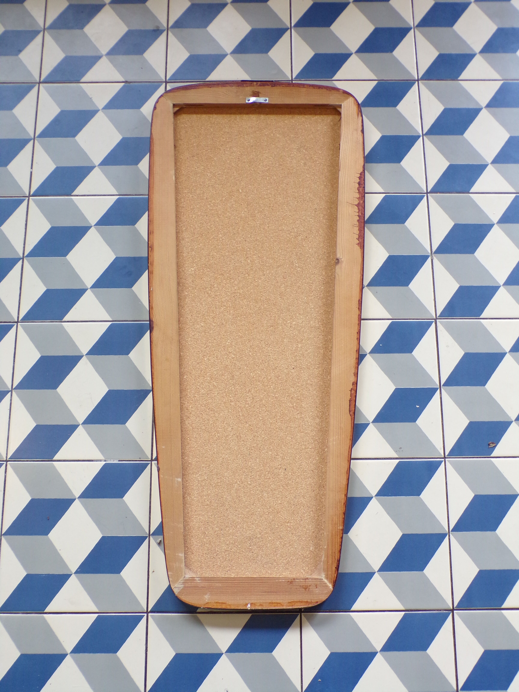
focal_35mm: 37
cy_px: 346
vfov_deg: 50.1
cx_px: 260
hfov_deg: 38.7
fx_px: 740
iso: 200
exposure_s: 1/18
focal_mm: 6.6
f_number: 3.3
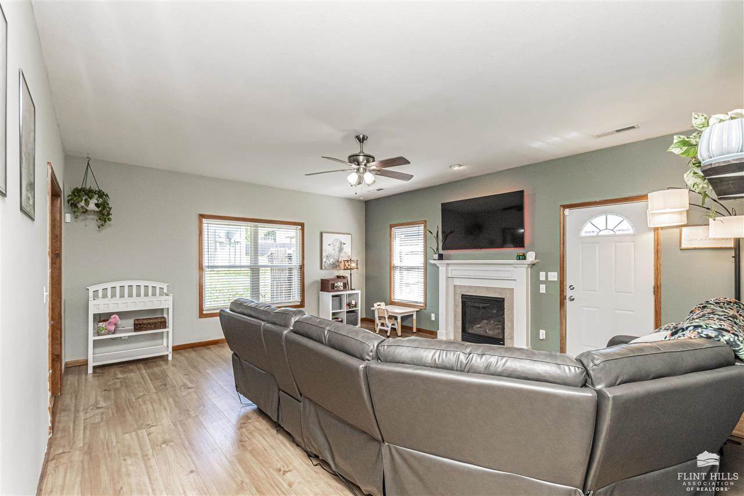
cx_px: 372
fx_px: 310
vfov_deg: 77.3
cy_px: 248
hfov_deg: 100.4
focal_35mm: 15
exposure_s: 1/60
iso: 1400
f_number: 14
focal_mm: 10
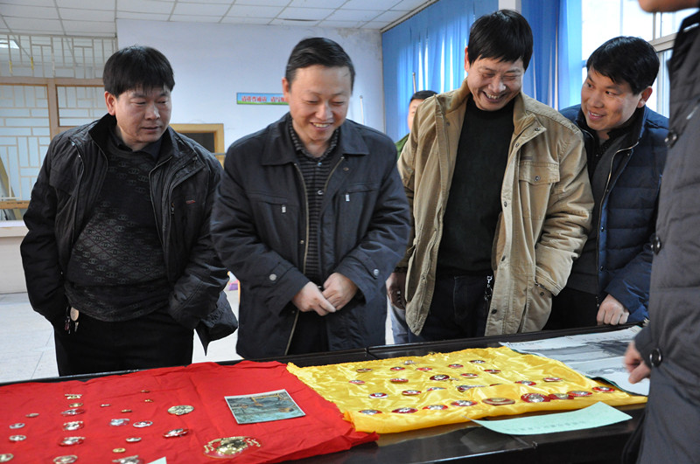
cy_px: 232
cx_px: 350
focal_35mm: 38
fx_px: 728
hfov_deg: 51.3
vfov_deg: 35.4
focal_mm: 25
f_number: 4
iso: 2500
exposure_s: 1/30
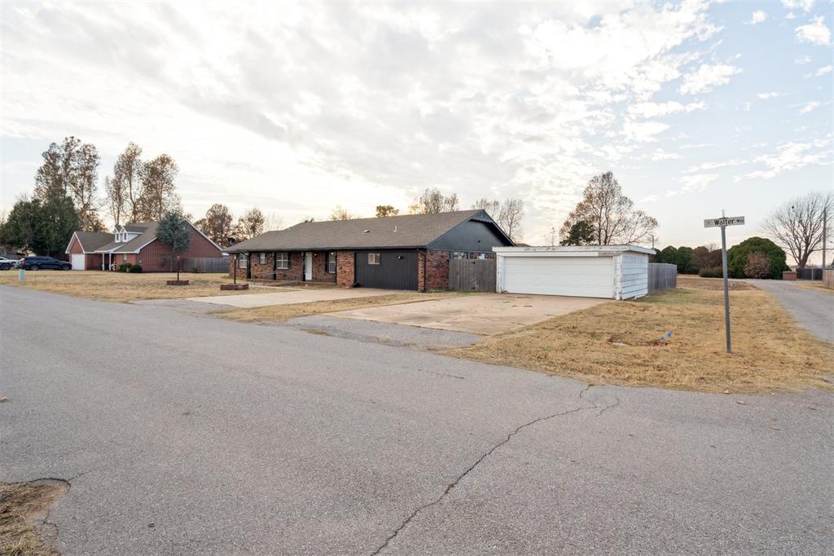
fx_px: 417
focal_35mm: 18
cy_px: 278
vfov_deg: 67.3
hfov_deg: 90.0
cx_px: 417
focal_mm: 18
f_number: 7.1
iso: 200
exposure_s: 1/250
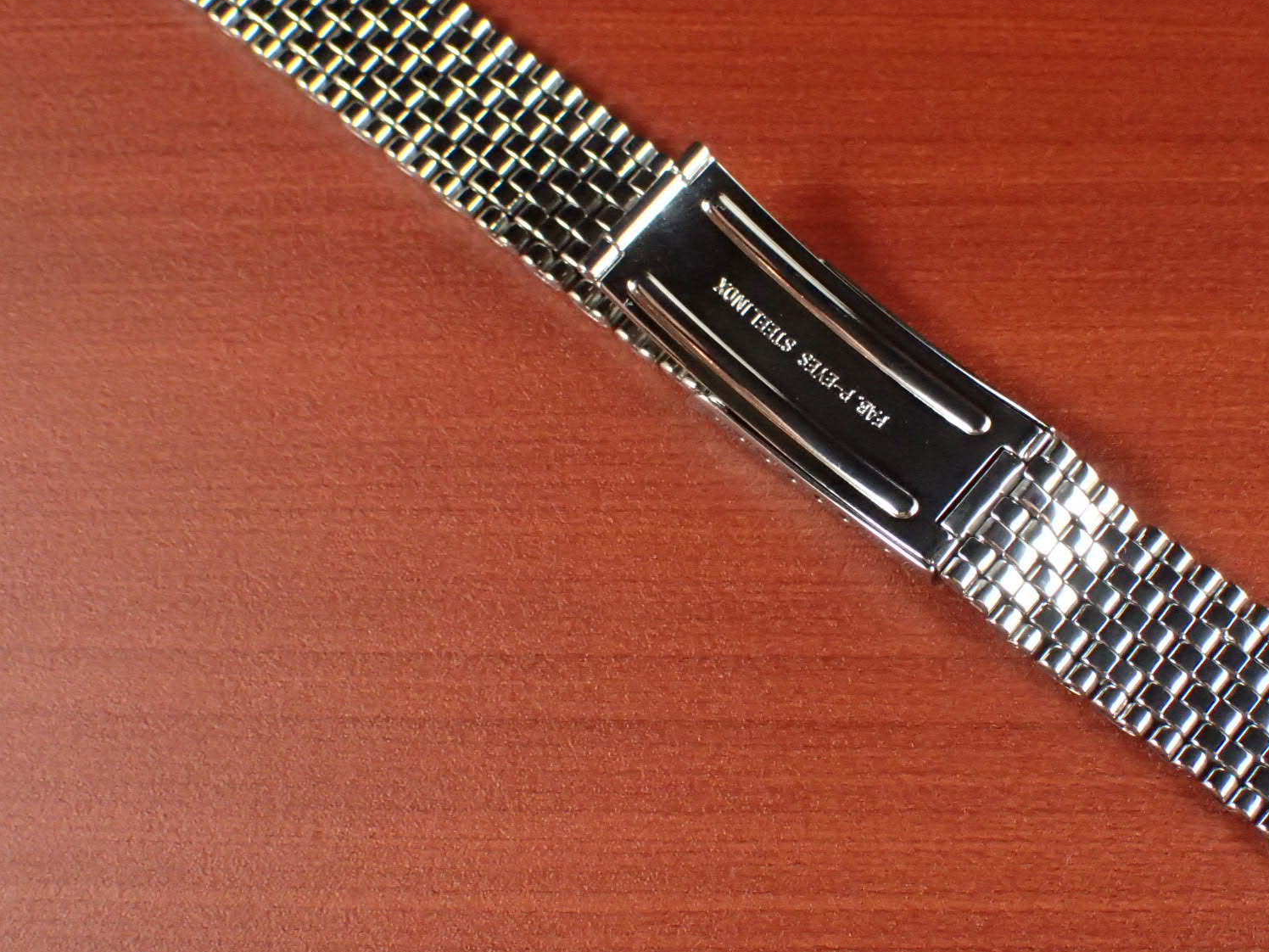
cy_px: 388
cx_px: 813
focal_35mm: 68
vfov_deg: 21.6
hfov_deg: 28.4
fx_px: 2493
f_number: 4.5
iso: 800
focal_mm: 9.61
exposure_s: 1/60
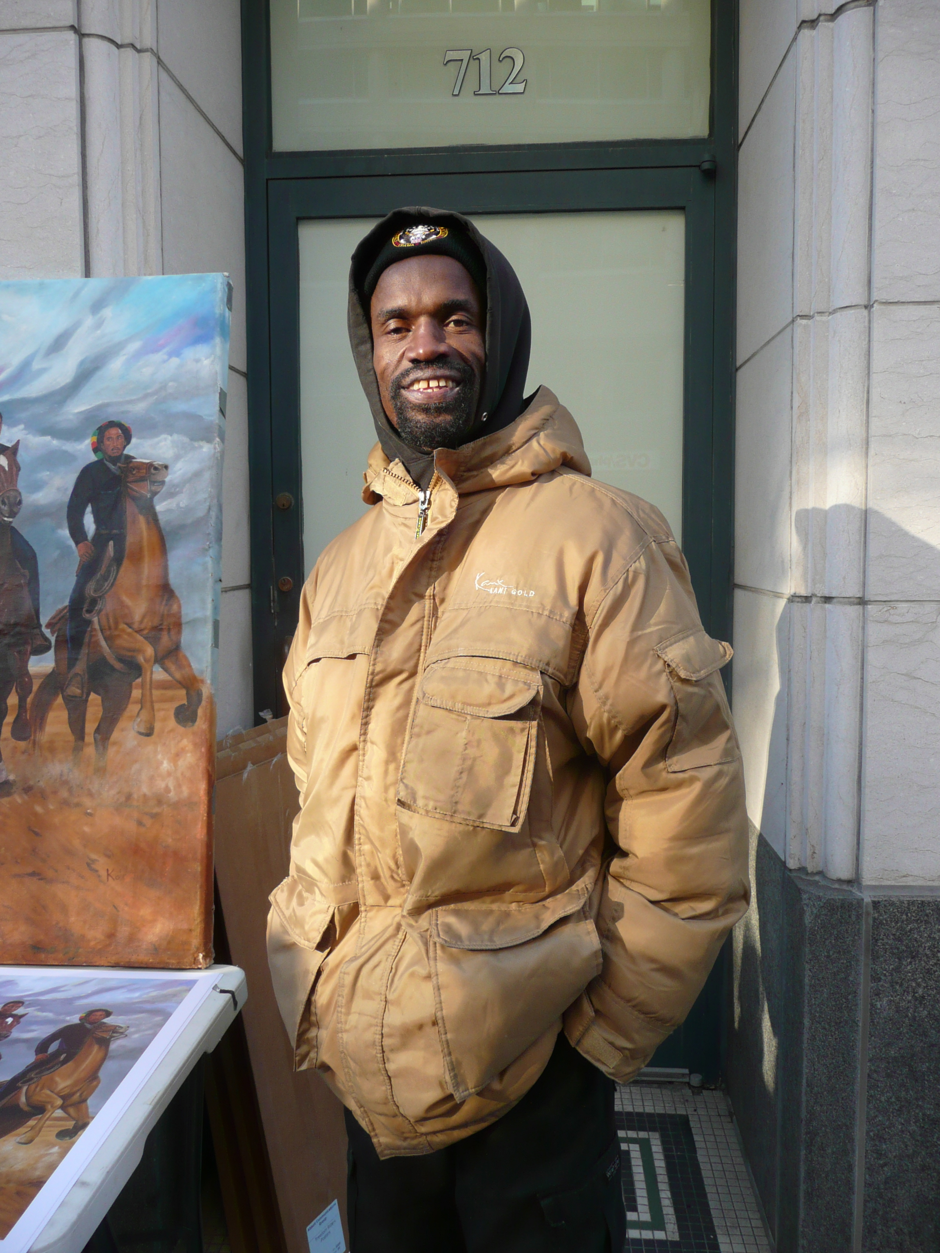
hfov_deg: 49.7
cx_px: 470
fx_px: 1014
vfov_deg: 63.4
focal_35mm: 28
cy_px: 626
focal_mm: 4.6
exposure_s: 1/100
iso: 100
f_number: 3.3
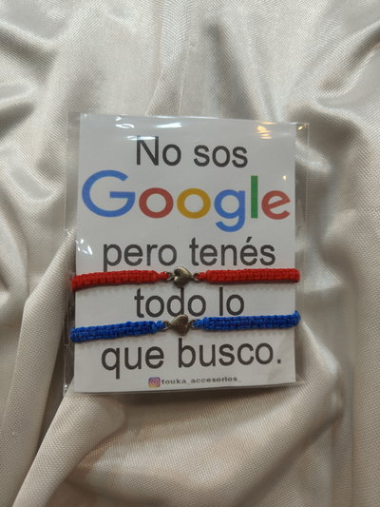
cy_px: 254
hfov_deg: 56.8
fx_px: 351
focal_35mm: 24
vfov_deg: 71.6
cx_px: 190
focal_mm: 5.59
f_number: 1.8
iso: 80
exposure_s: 1/100
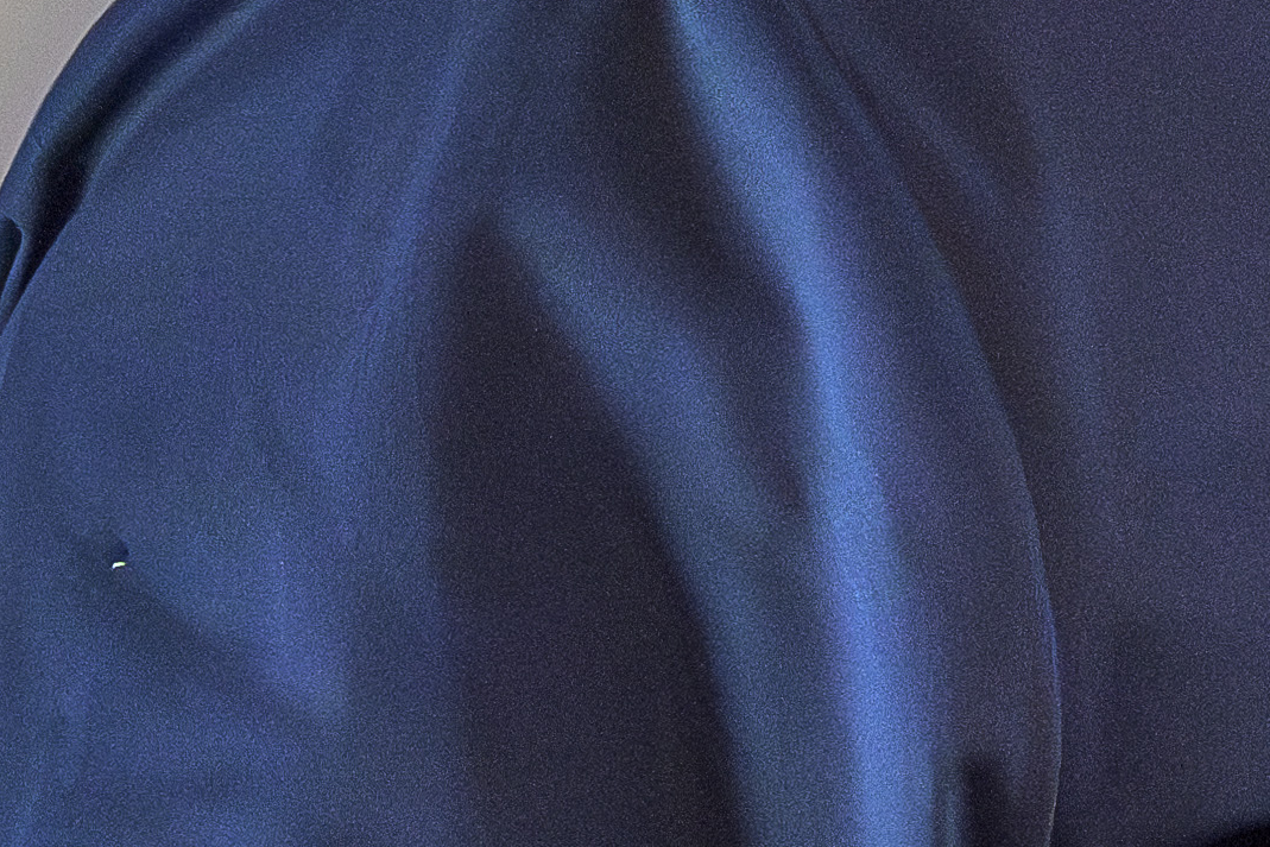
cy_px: 64
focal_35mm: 379
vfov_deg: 3.6
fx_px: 13371
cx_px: 3916
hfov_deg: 5.1
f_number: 4
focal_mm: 50
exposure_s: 1/15
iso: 4000
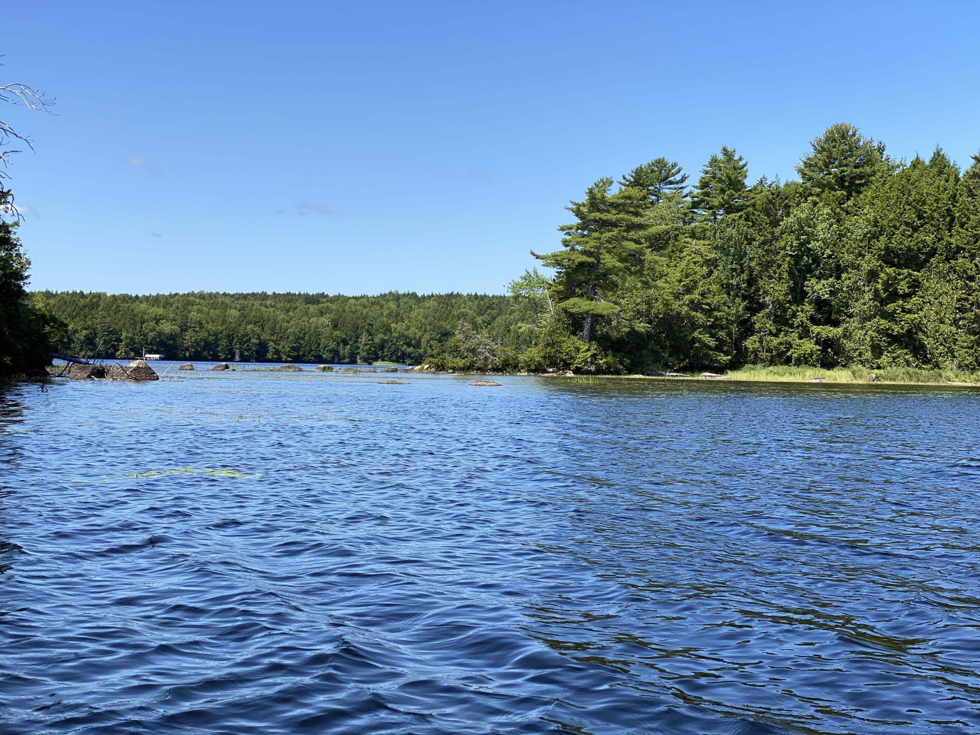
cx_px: 490
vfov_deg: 28.0
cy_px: 368
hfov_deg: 36.8
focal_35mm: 52
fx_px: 1472
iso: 20
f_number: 2
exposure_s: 1/999
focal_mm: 6
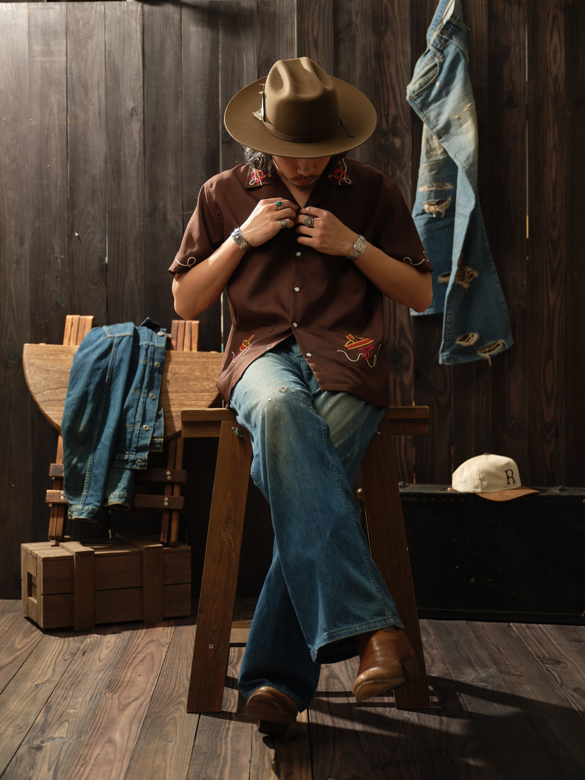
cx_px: 292
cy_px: 390
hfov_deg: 26.1
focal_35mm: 56
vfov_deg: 34.3
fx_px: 1262
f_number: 4
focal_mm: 70.4
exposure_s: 1/125
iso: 80
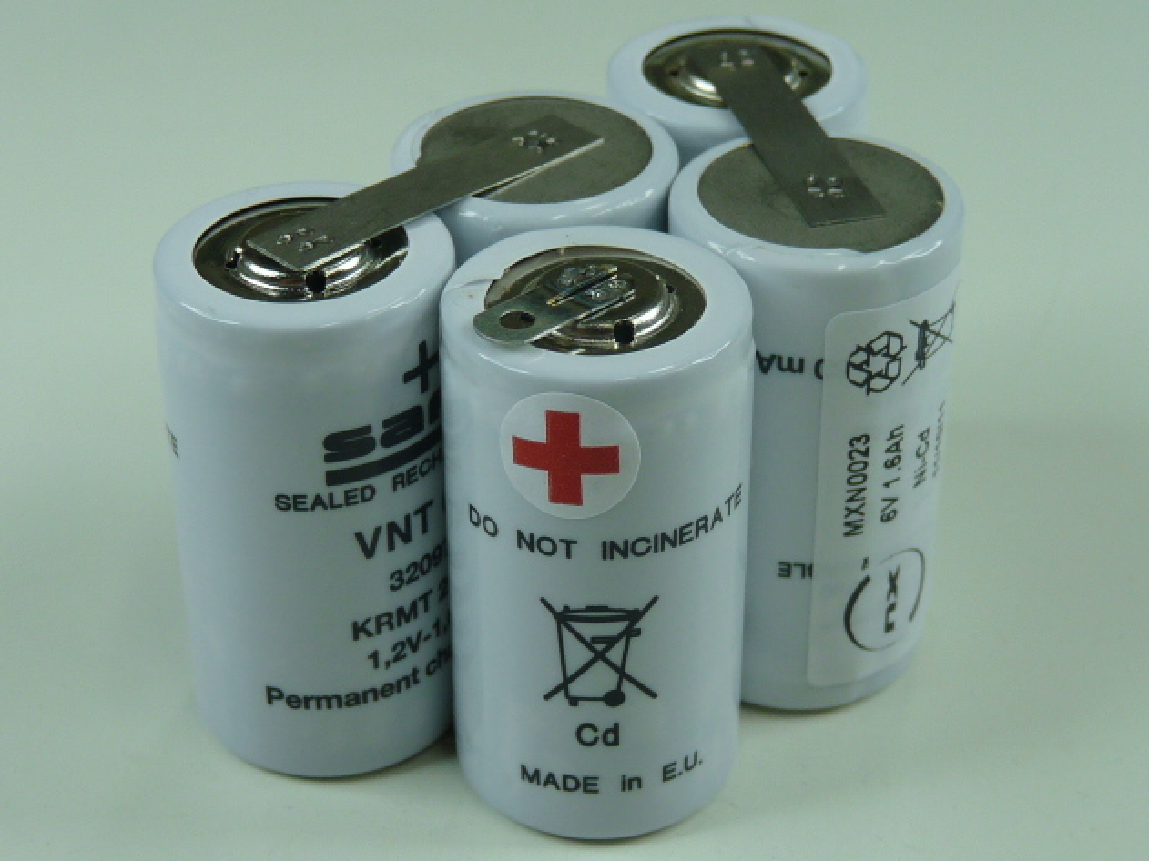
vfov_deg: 20.7
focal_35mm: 71
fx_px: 2356
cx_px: 579
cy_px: 435
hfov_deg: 27.4
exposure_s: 1/100
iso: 100
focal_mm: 7.1
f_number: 3
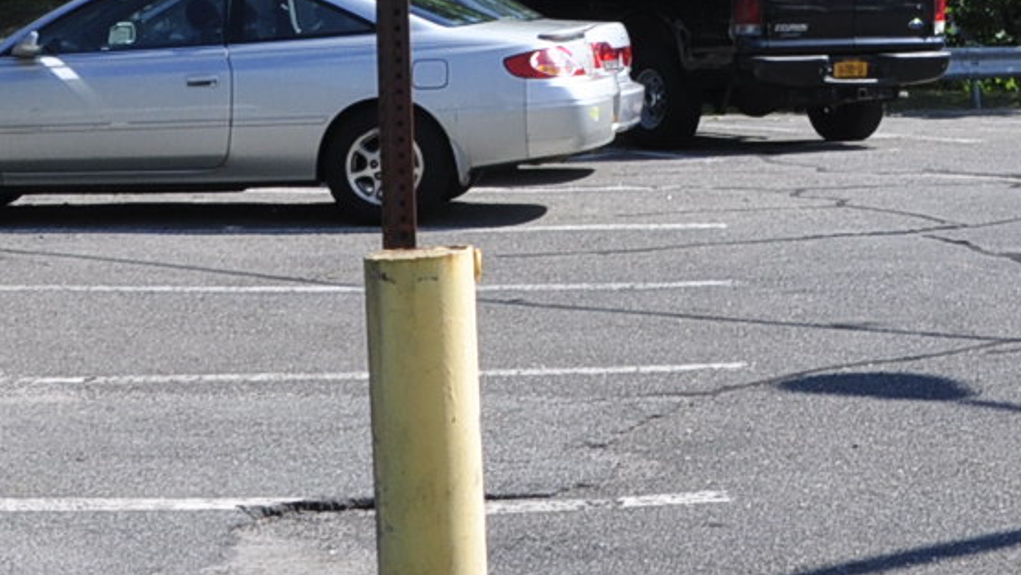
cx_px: 966
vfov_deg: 10.7
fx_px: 2952
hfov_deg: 19.2
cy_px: -290
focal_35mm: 109
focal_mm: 18
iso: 200
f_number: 9
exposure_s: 1/320
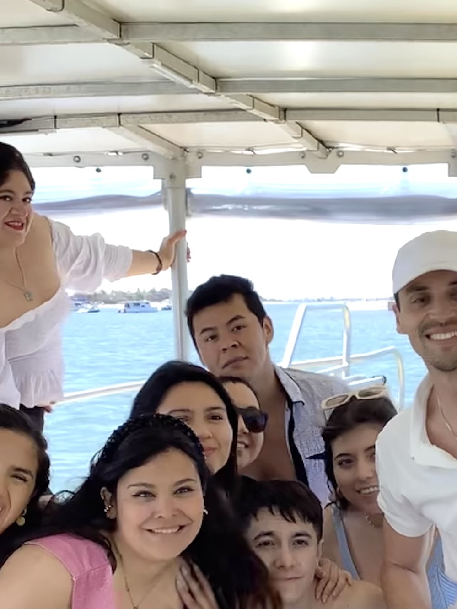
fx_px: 1337
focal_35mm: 76
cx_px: 347
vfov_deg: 25.2
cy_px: 499
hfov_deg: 19.2
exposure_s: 1/384
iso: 25
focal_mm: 3.3
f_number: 2.4
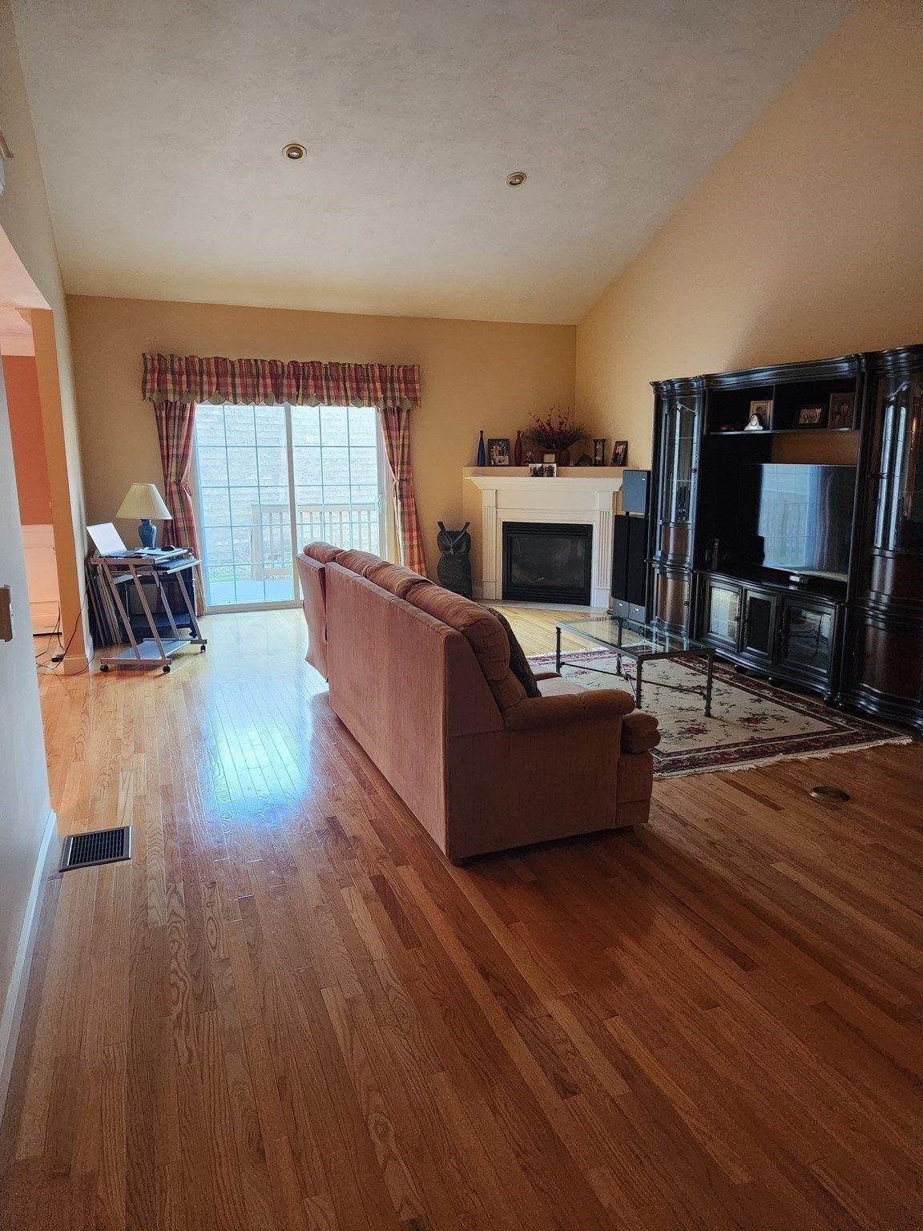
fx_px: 818
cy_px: 616
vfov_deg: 73.9
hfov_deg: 58.9
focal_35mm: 23
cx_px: 462
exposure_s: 1/120
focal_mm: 5.4
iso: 1000
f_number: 1.8
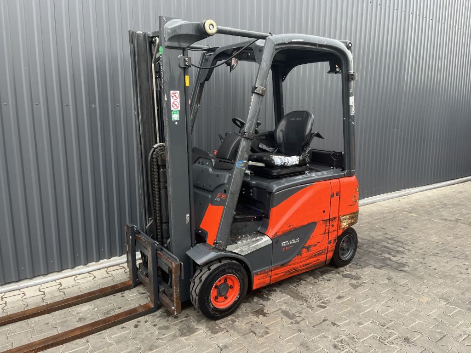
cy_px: 176
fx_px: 354
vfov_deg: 53.1
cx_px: 236
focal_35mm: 26
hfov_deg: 67.3
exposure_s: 1/121
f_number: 1.6
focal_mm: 5.1
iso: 80
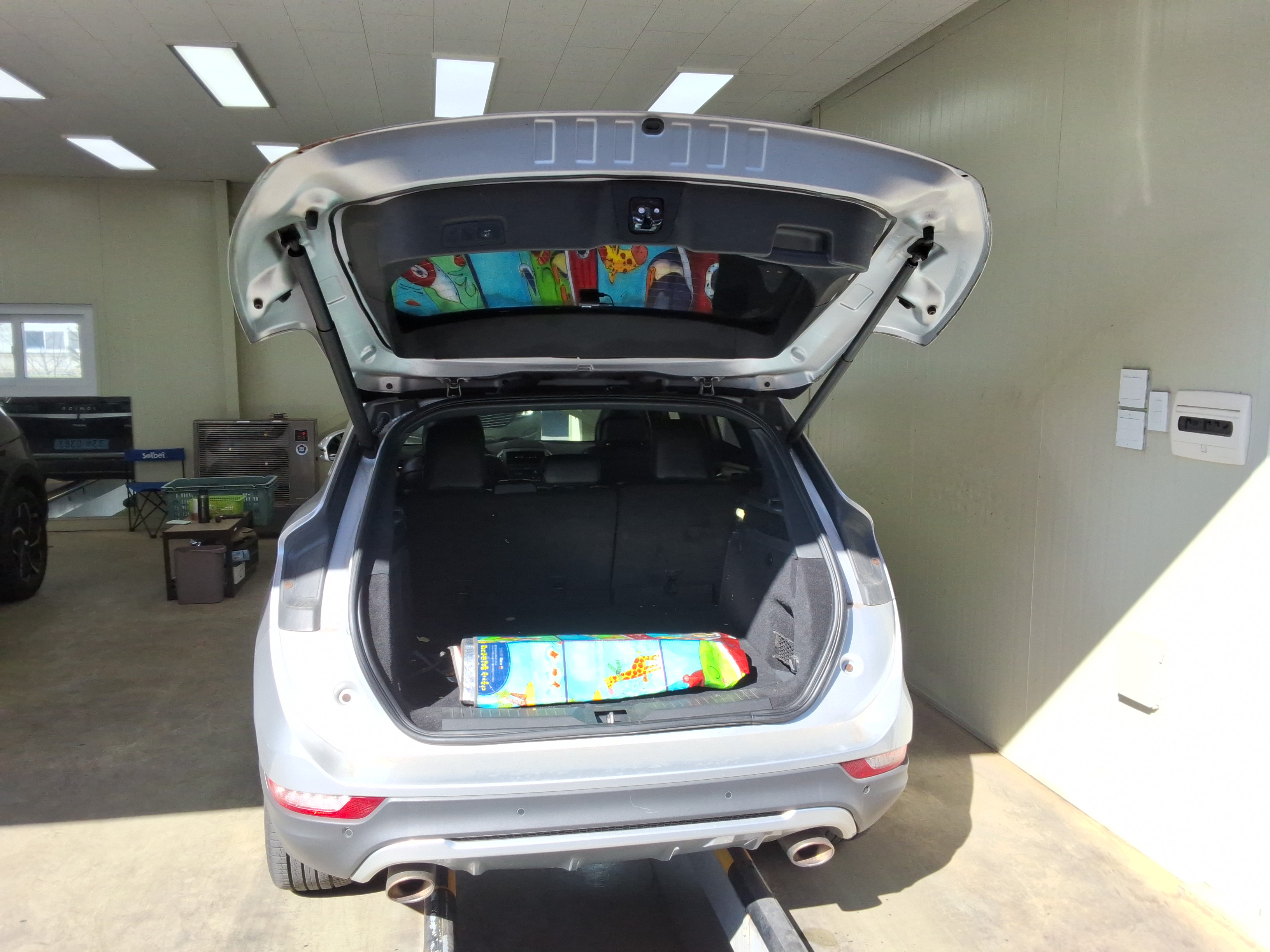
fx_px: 1027
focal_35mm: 28
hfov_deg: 63.4
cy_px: 476
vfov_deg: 49.7
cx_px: 635
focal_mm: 2.91
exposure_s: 1/650
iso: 32
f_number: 1.9
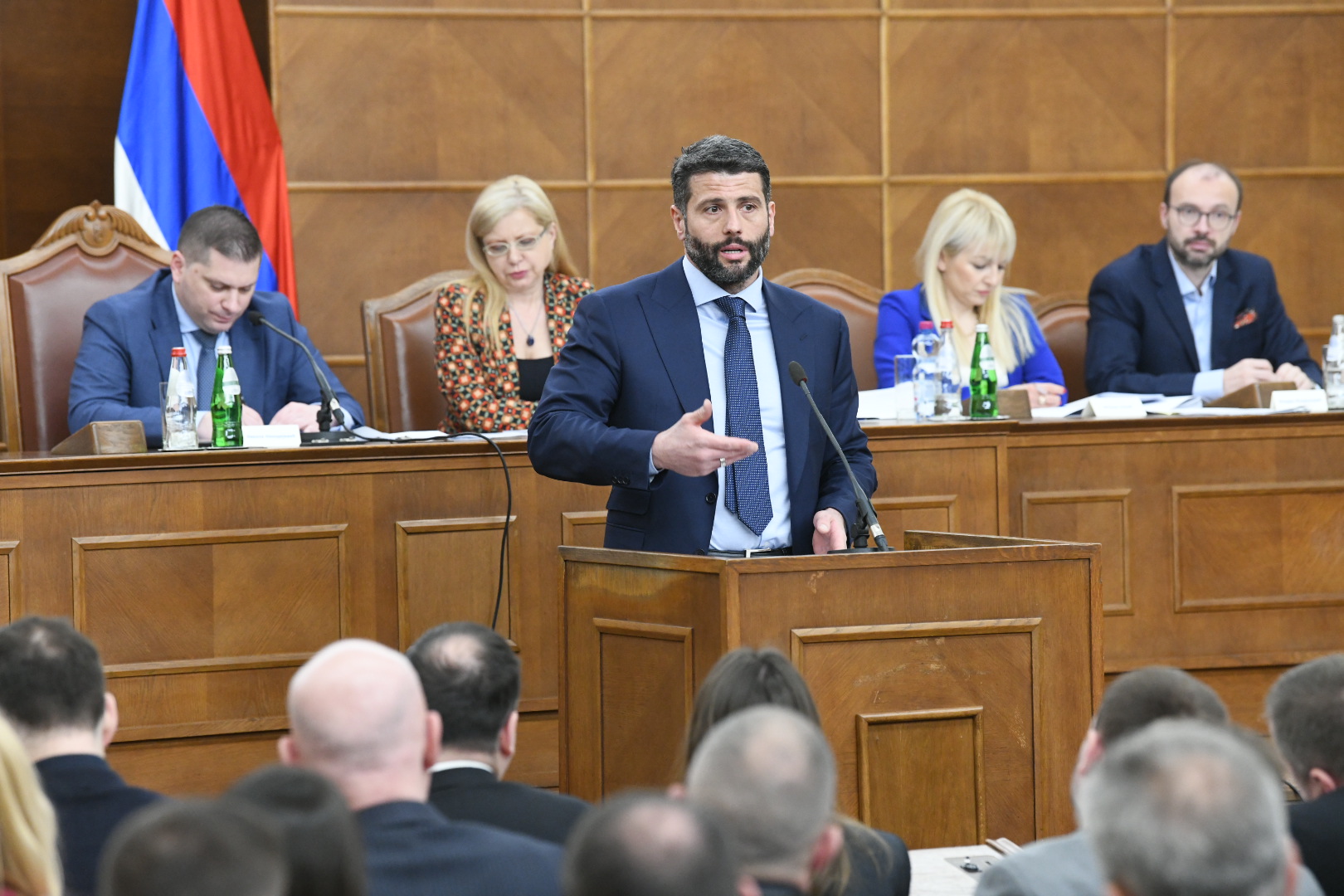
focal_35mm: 165
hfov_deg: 12.5
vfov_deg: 8.3
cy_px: 448
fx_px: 6160
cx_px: 672
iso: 4000
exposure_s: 1/250
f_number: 4.5
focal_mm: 165
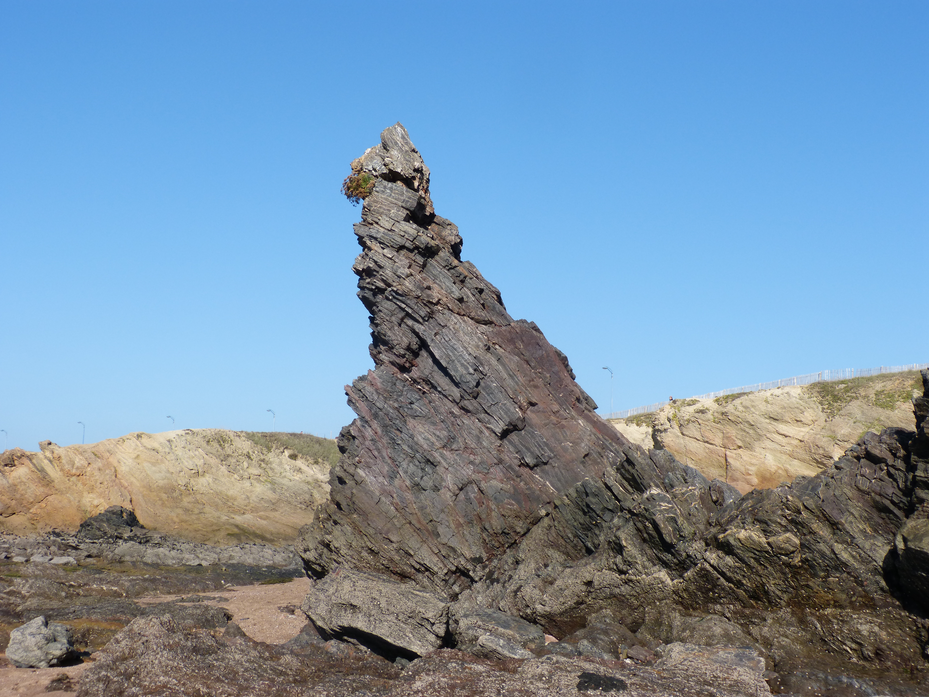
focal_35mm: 46
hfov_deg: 41.2
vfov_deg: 31.5
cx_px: 464
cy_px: 348
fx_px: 1235
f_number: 4
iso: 100
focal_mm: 8.3
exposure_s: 1/1300
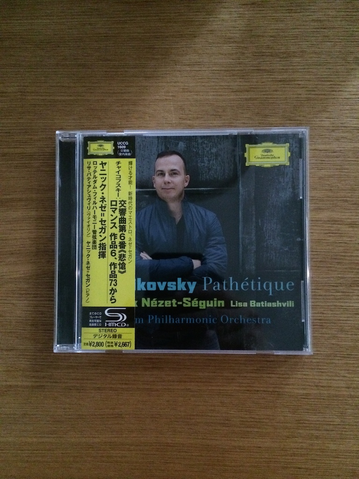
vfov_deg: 60.0
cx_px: 180
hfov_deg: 46.8
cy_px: 240
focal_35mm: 30
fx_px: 415
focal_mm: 4.12
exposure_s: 1/15
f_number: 2.2
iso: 640
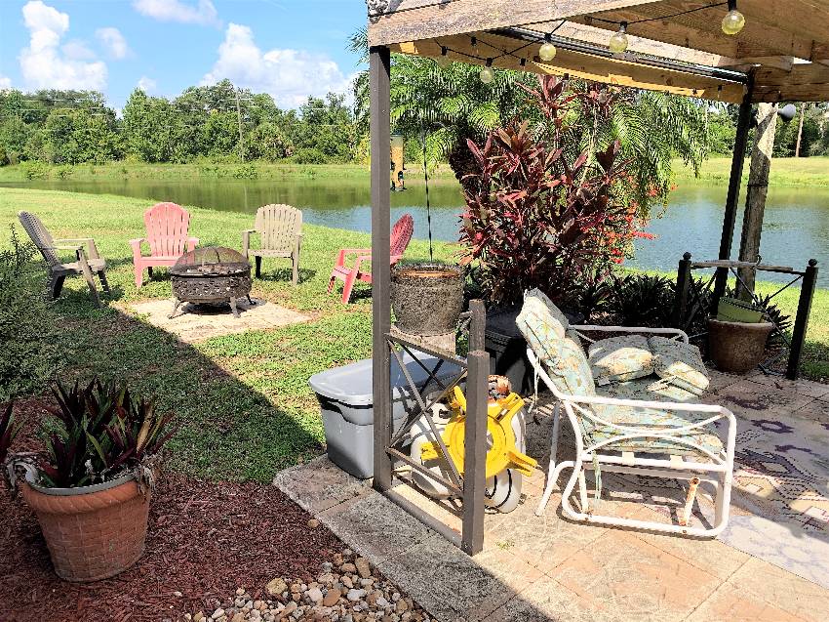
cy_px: 311
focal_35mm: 26
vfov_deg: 53.0
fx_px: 622
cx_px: 414
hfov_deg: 67.3
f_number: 1.8
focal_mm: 4.25
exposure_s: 1/1689
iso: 25
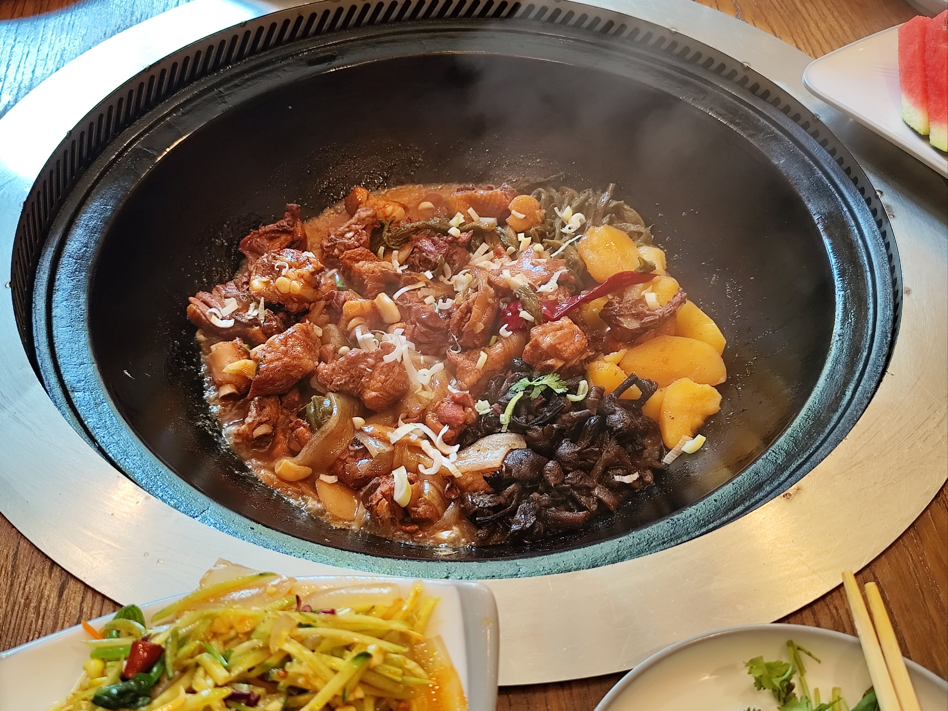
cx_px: 474
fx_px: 1013
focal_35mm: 37
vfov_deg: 38.7
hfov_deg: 50.1
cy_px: 356
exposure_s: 1/50
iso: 200
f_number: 1.65
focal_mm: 6.14
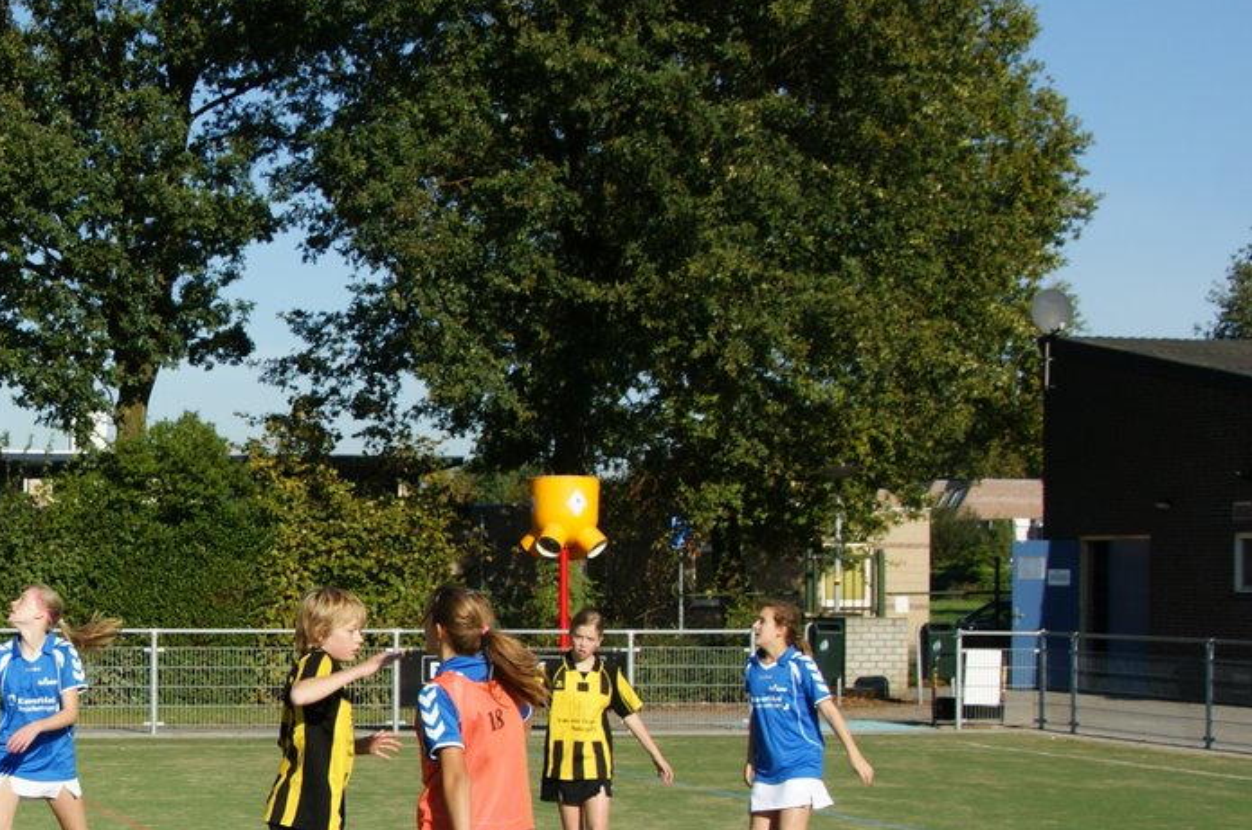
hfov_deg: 33.6
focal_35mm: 57
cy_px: 438
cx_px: 173
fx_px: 1979
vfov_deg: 23.7
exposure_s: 1/320
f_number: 8
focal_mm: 22
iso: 100
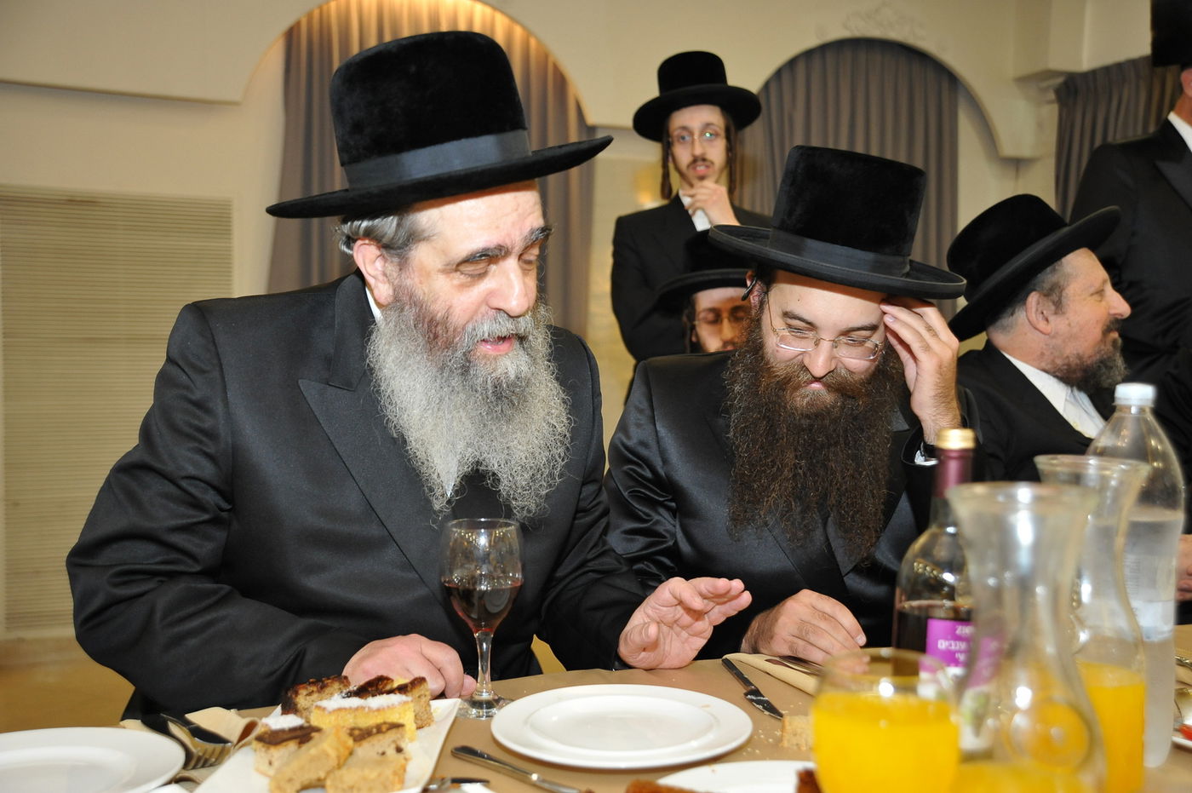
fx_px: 1389
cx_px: 596
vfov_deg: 31.8
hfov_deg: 46.4
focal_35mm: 42
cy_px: 396
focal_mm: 42
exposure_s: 1/125
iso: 2000
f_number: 4
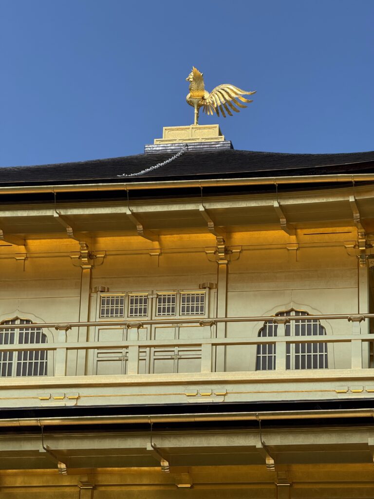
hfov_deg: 12.3
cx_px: 187
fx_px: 1729
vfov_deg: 16.4
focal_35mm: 120
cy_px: 250
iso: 50
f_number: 2.8
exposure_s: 1/1248
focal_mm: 15.66
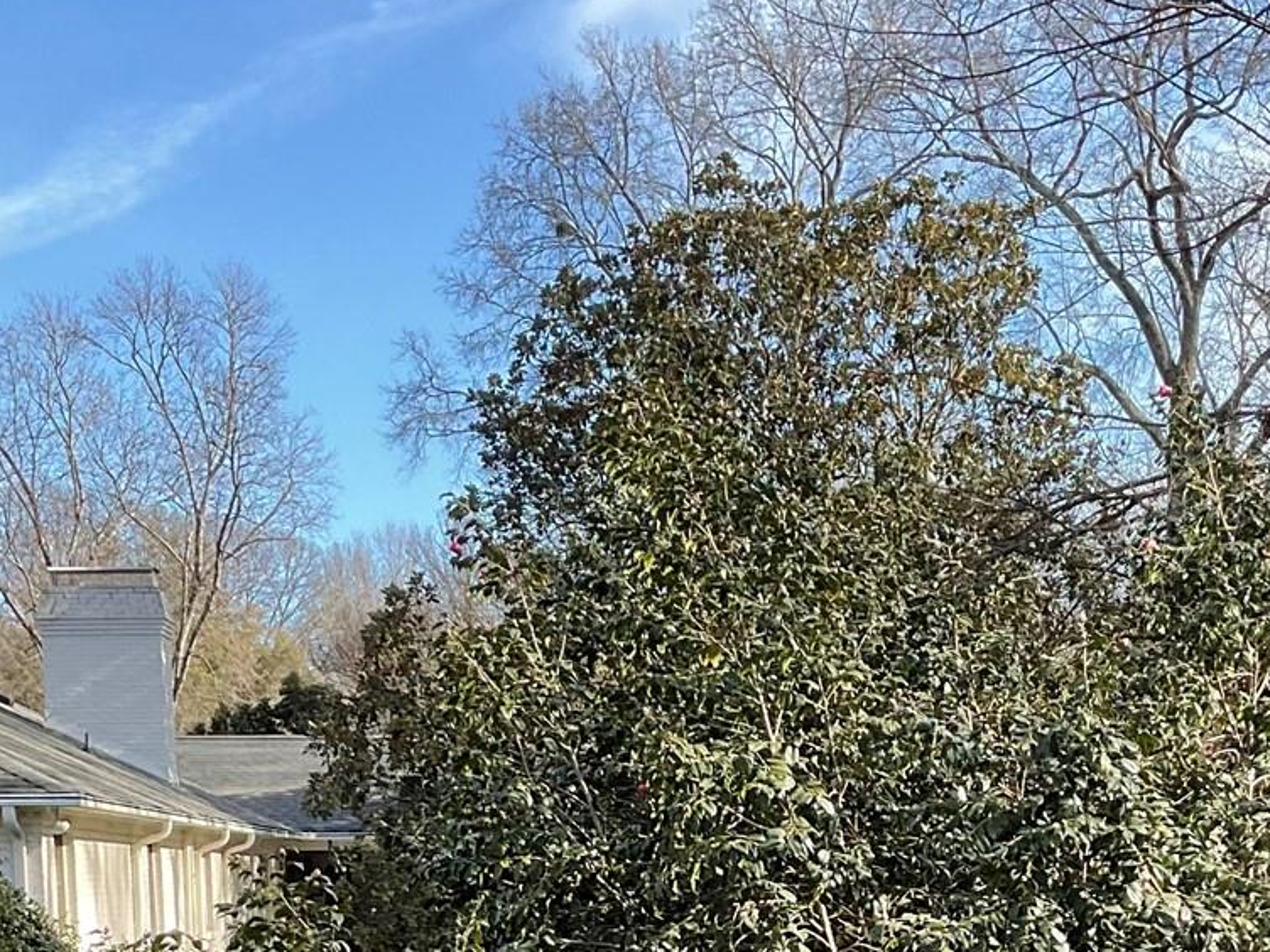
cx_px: 755
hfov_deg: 24.7
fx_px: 2898
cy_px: 1222
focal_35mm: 79
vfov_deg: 17.5
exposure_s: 1/217
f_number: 1.8
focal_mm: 3
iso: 16
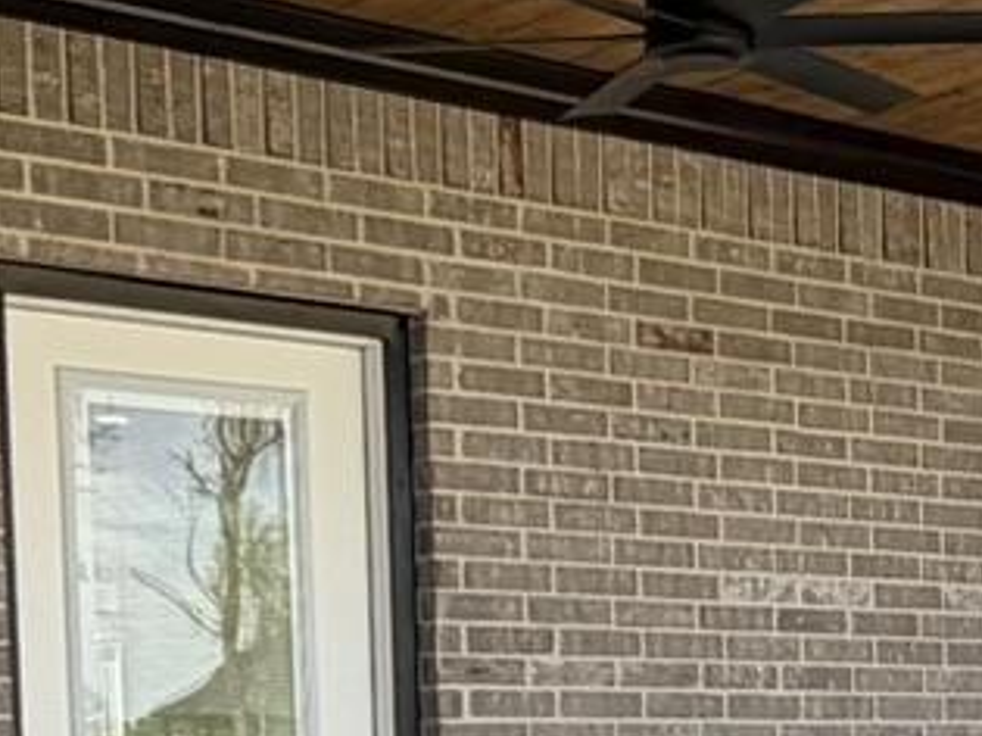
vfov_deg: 15.4
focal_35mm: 91
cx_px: 938
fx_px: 2581
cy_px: 992
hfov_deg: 21.0
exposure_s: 1/502
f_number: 2.2
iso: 64
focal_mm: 2.22
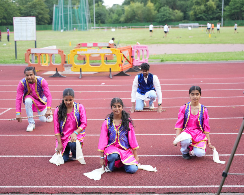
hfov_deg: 31.4
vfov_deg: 25.4
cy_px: 97
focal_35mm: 60
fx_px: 433
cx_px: 120
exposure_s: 1/250
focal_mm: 52.9
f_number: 2.8
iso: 250
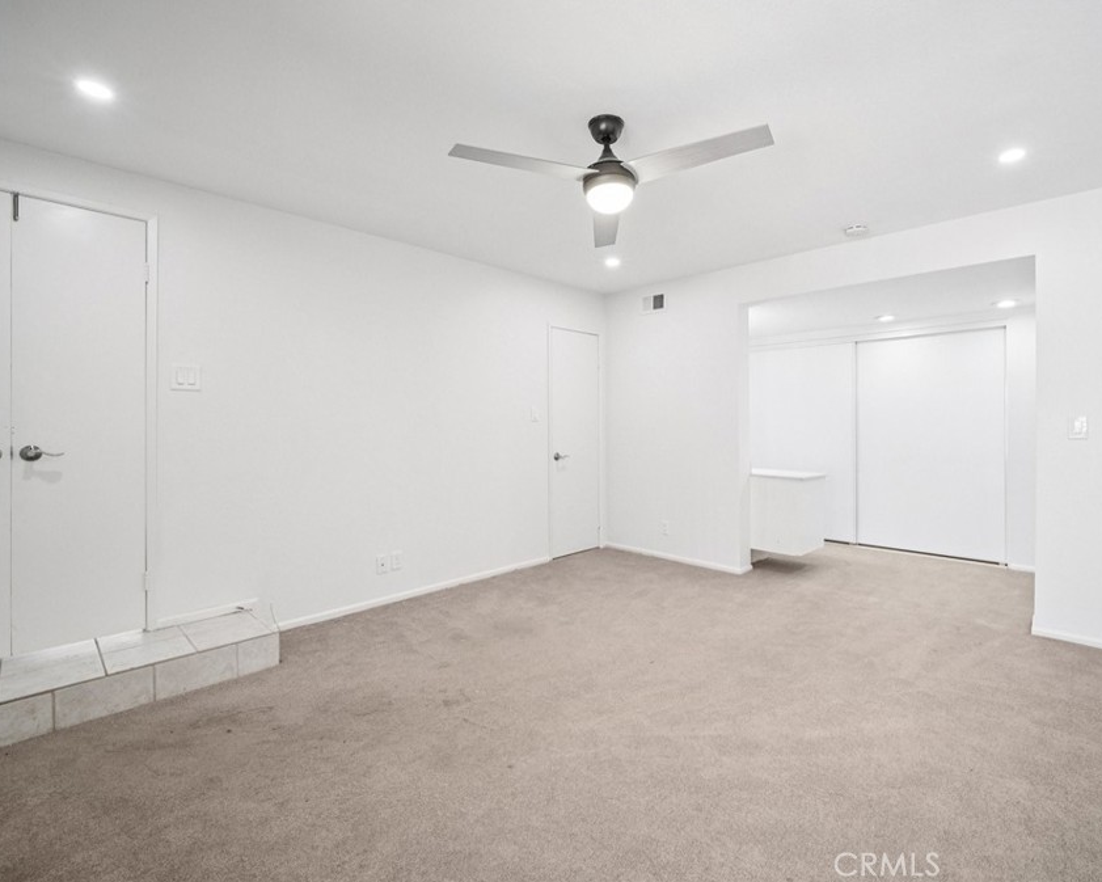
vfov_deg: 80.4
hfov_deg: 92.9
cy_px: 436
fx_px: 522
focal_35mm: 16
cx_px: 595
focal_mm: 9
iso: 320
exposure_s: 1/17
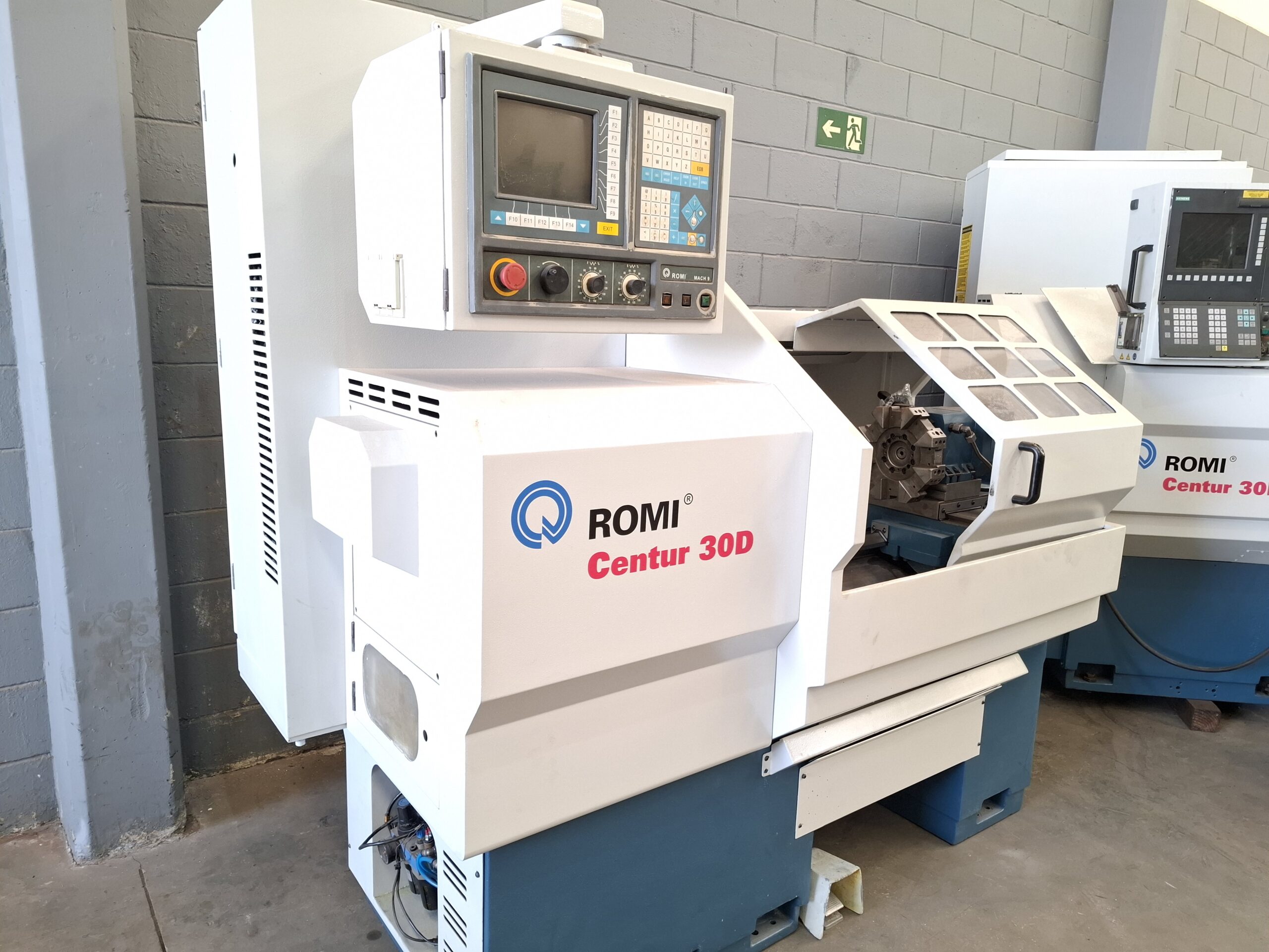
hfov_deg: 73.9
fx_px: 843
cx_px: 634
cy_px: 476
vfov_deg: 58.9
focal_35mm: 23
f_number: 1.8
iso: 250
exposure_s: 1/40
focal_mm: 5.54
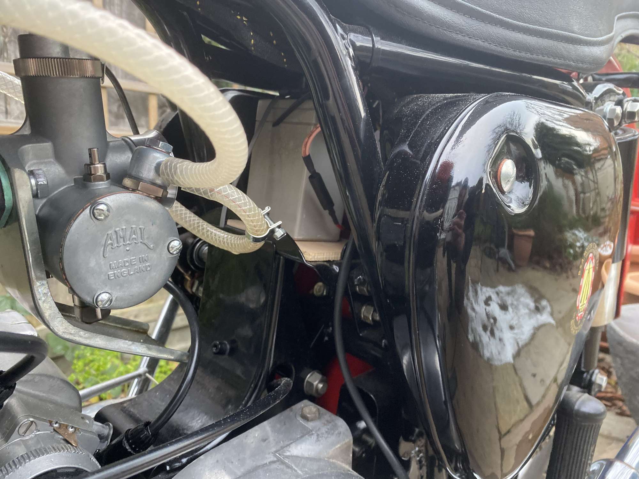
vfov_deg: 53.1
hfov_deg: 67.3
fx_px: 480
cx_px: 320
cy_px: 240
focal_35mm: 26
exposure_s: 1/60
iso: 400
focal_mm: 4.25
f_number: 1.8
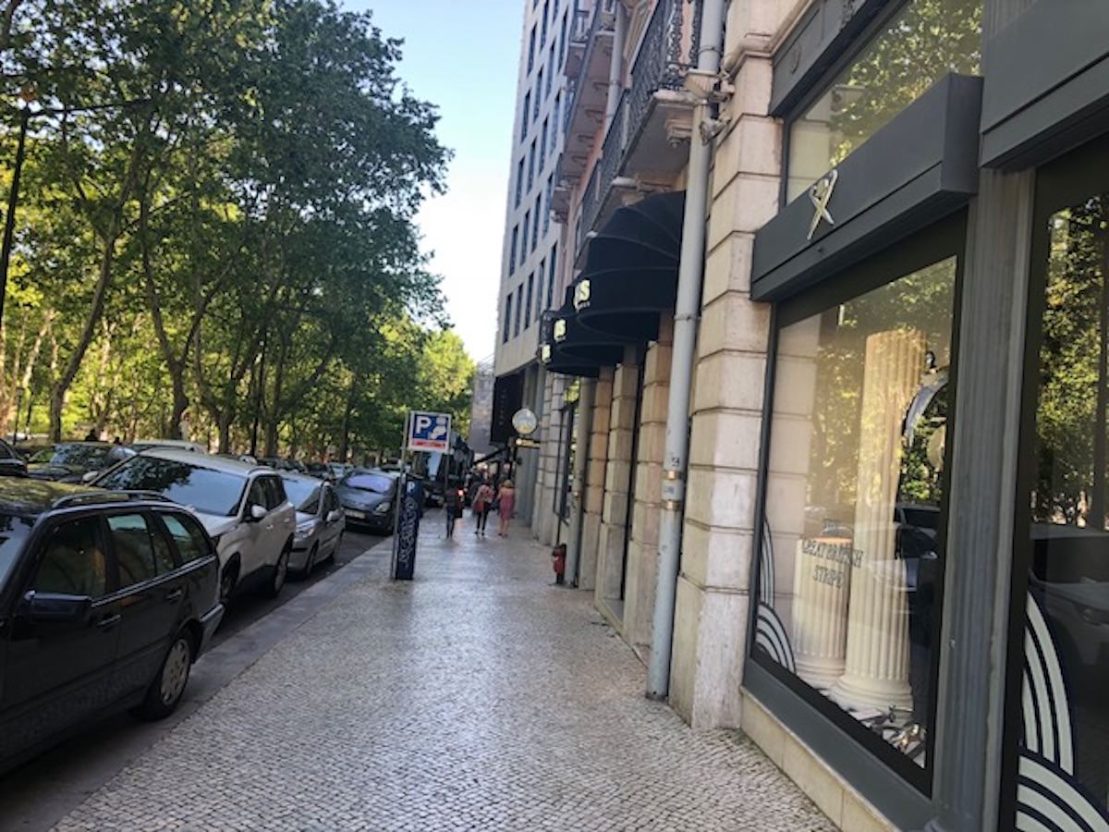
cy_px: 416
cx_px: 554
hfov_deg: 63.4
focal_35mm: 28
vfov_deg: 49.7
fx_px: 897
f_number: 1.8
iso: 25
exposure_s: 1/100
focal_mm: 4
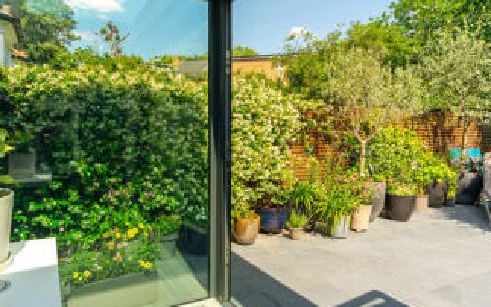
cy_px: 142
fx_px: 321
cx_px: 220
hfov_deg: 74.6
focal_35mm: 24
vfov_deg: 51.0
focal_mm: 16
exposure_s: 1/320
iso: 400
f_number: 8
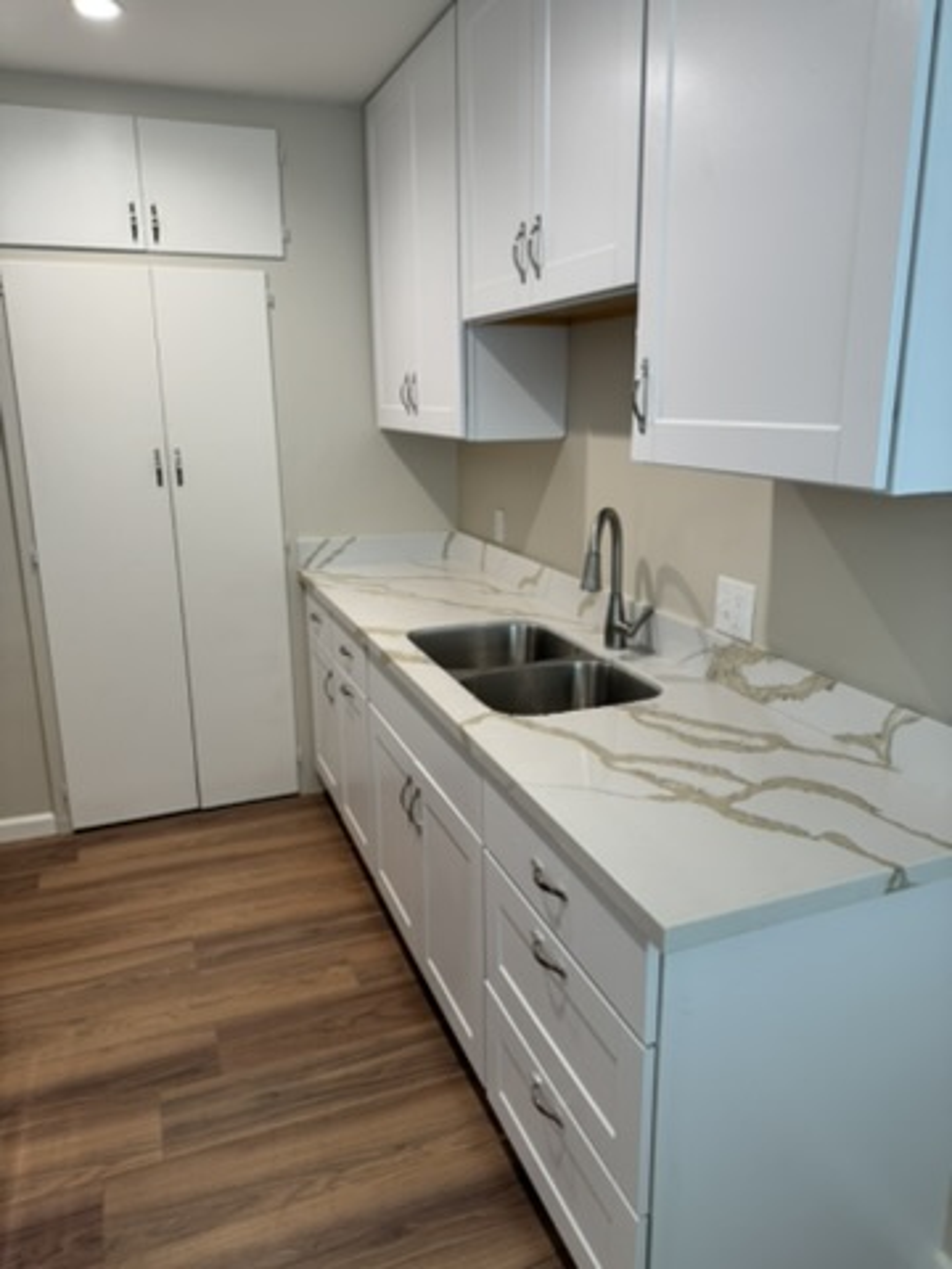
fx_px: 880
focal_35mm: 24
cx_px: 476
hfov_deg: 56.8
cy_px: 634
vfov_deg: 71.6
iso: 160
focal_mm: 6.76
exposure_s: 1/120
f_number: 1.78
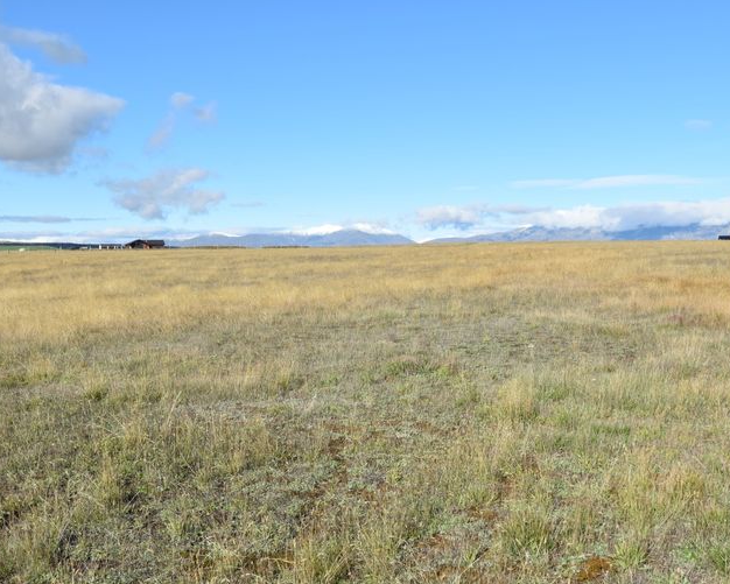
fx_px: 821
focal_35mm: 38
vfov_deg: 39.2
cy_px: 287
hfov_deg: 47.9
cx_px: 367
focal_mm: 22
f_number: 10
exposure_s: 1/400
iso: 200
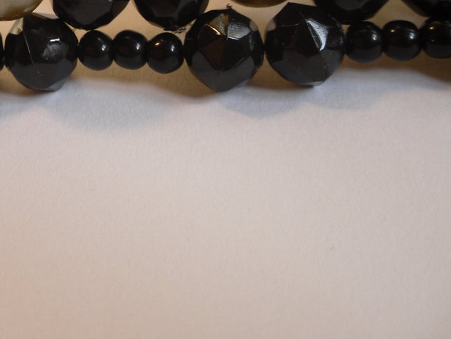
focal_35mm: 97
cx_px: 11
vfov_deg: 14.9
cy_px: -21
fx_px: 1264
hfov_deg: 19.7
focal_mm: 6.3
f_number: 3.5
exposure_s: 1/117
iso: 80
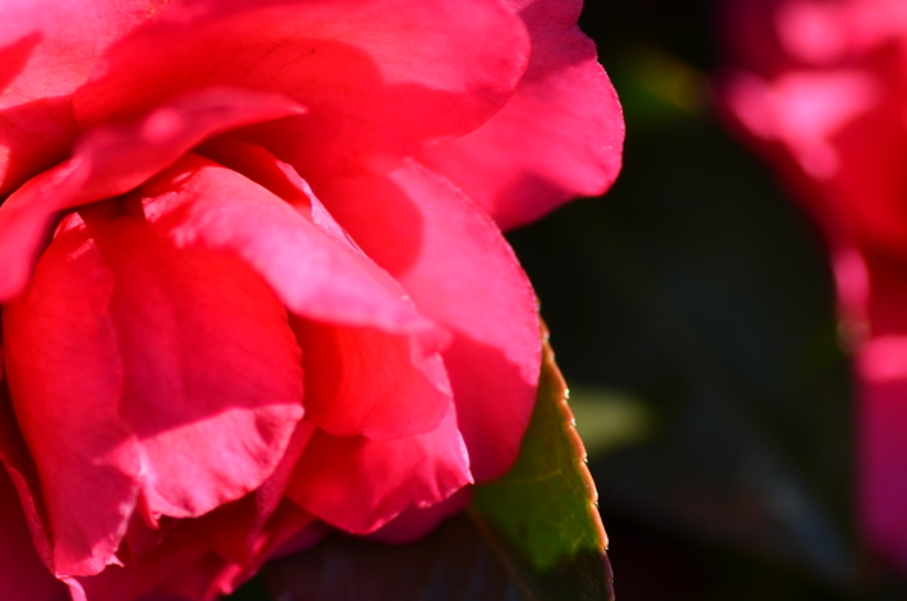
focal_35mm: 232
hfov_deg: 8.9
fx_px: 5834
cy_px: 242
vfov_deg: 5.9
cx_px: 268
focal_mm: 90
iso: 100
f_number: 3.5
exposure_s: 1/640
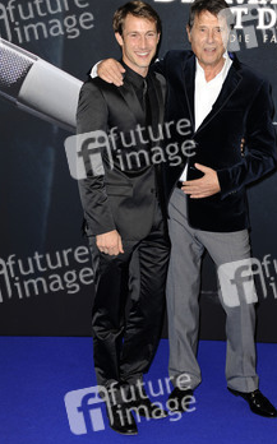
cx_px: 167
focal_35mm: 96
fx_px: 1161
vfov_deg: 21.7
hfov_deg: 13.6
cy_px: 213
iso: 500
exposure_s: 1/160
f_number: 6.3
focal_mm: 82
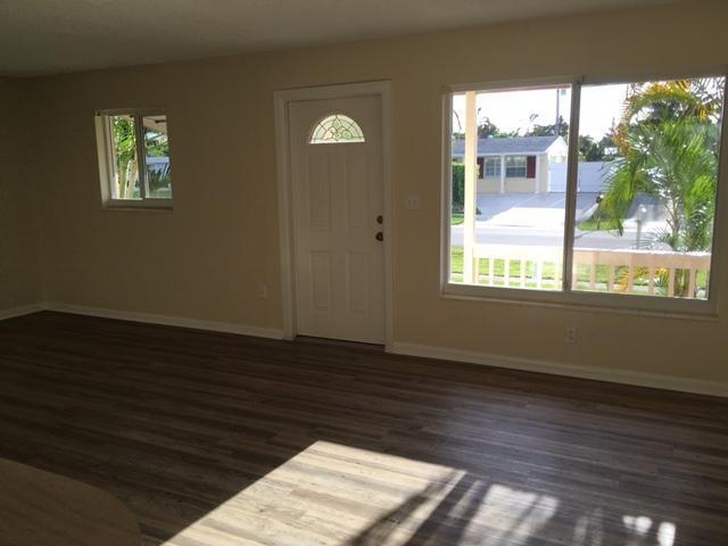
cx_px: 364
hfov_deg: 61.7
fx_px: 610
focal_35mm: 29
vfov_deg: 48.2
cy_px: 273
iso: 25
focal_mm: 4.15
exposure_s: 1/209
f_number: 2.2
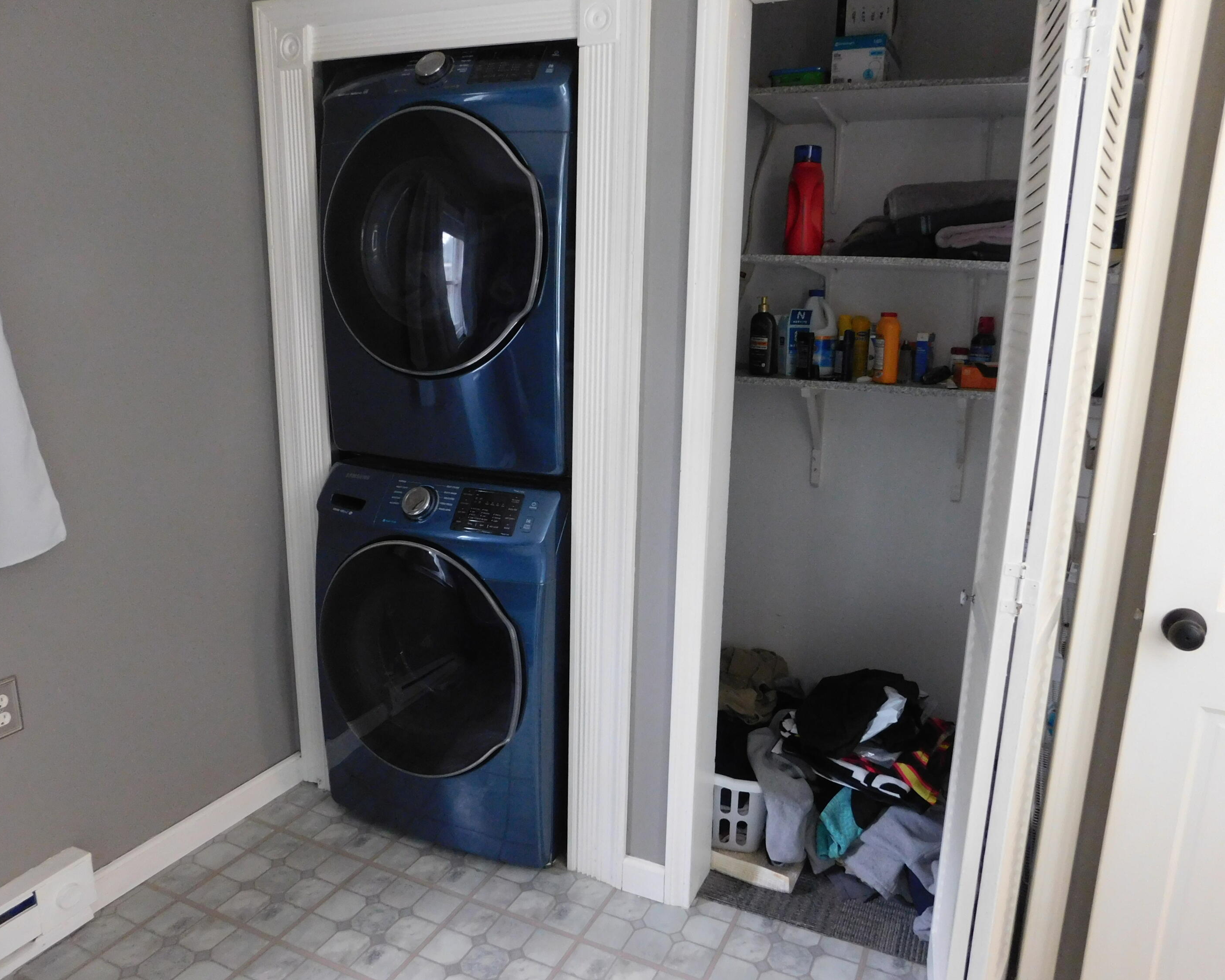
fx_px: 870
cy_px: 489
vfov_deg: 58.8
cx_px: 651
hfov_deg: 70.2
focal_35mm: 24
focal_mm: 4
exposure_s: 1/25
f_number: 3
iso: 400
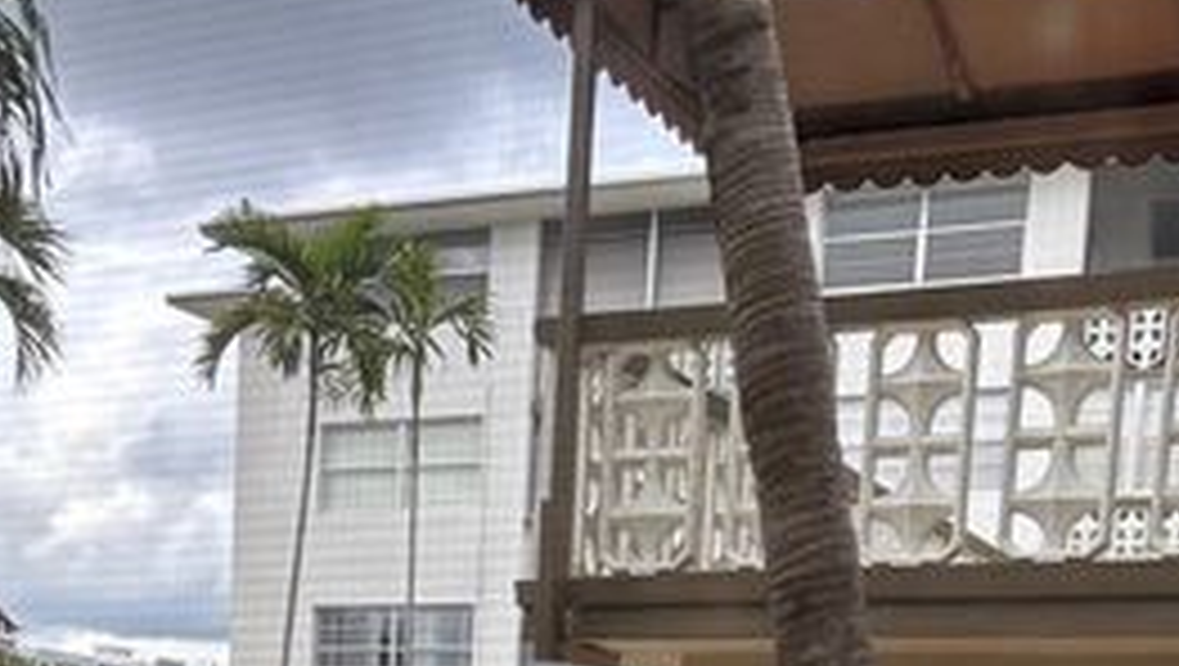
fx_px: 2253
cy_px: 1217
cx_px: 328
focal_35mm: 72
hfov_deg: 29.0
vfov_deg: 14.6
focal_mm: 5.96
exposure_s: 1/831
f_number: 1.6
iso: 50
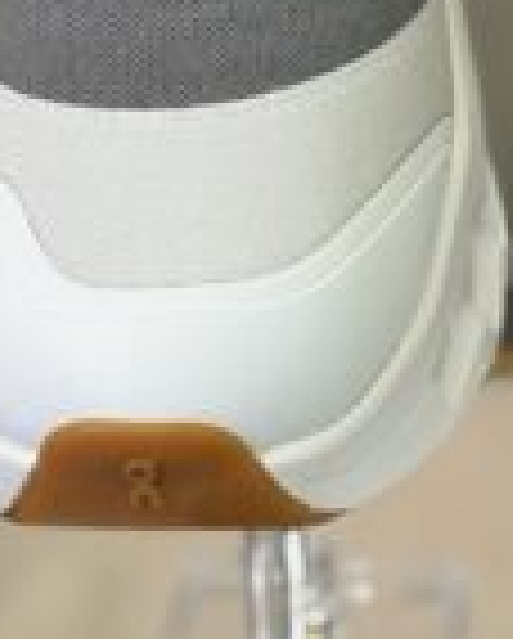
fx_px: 3333
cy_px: 232
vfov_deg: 10.9
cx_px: 598
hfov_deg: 8.7
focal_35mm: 176
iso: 80
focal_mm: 6.76
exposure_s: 1/121
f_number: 1.78
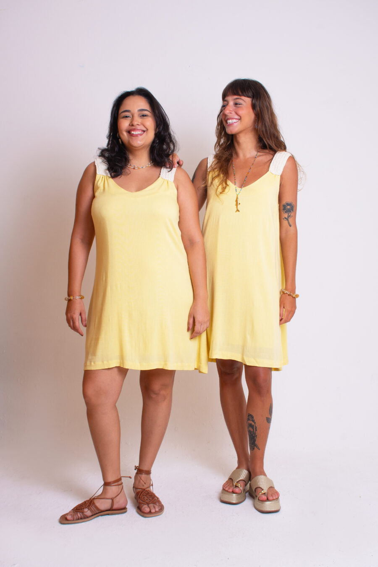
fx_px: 756
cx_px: 189
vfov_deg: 41.1
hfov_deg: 28.1
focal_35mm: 48
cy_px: 284
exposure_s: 1/160
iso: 100
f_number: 9
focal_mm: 32
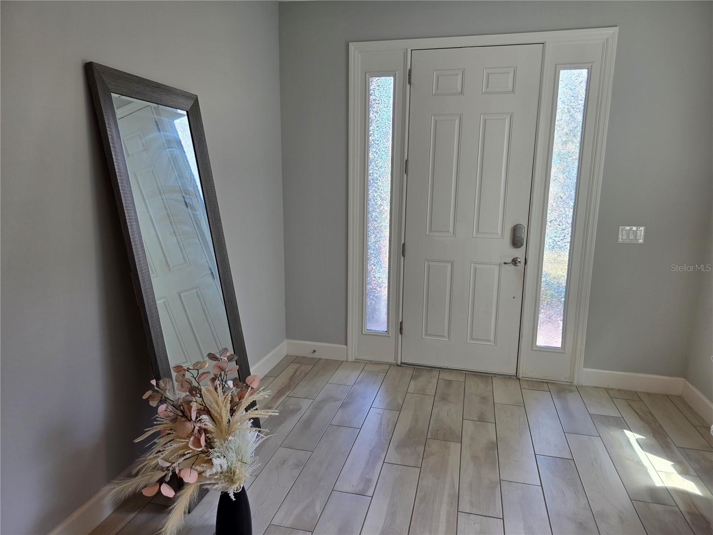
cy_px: 268
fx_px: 474
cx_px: 356
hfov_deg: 73.9
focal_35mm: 23
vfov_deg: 58.9
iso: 40
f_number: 1.7
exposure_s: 1/120
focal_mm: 6.3
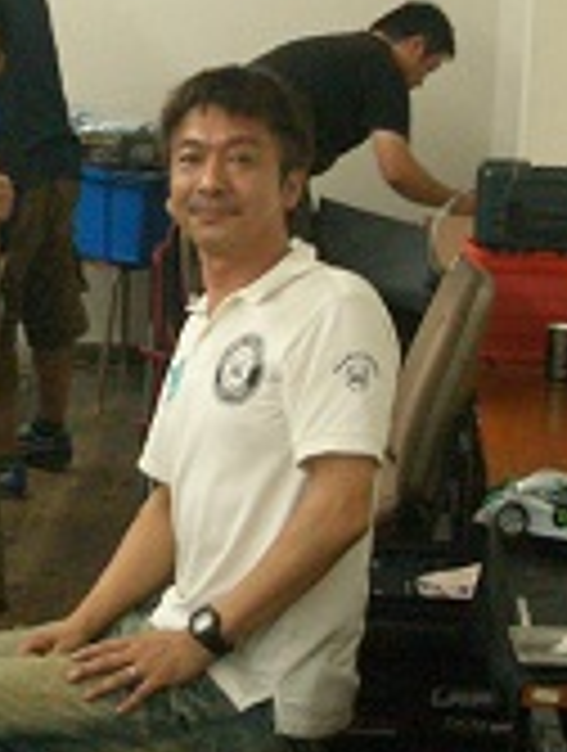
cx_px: -54
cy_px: 198
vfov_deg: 18.2
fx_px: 2328
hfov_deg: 13.6
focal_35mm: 107
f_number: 2.6
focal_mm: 5.8
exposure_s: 1/40
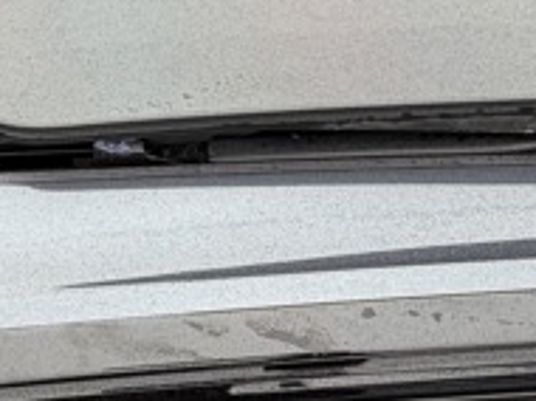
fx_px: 912
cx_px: 127
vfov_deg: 24.8
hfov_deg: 32.1
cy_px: 198
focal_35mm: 59
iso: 50
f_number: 2.2
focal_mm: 2.22
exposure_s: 1/121
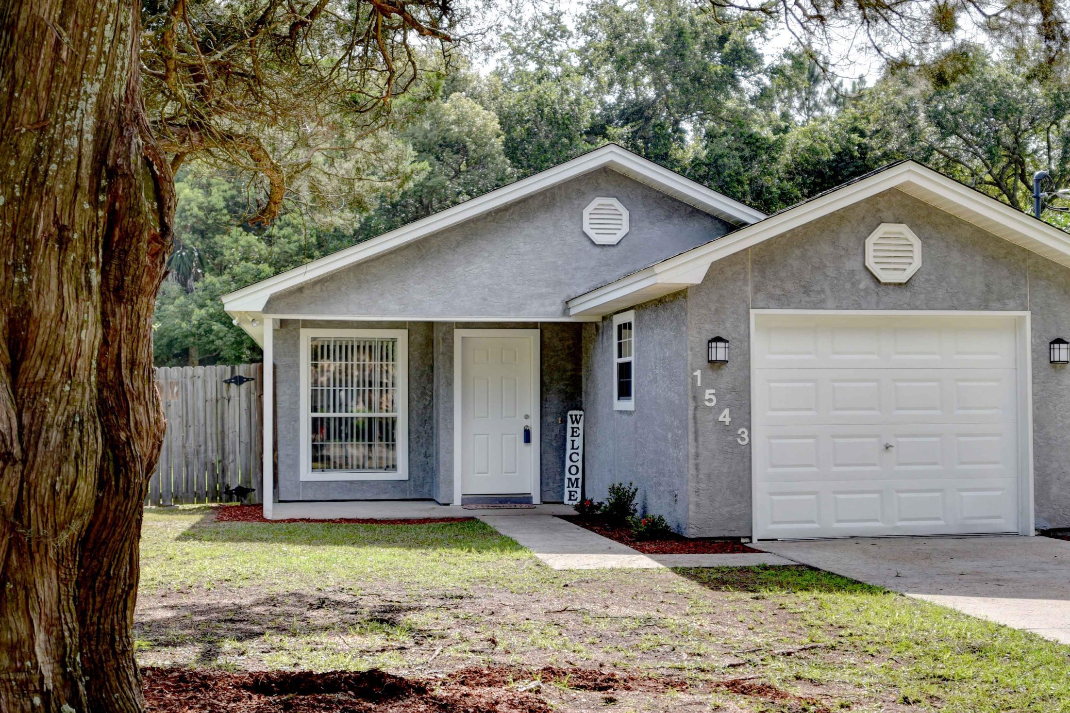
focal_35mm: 49
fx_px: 1456
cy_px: 378
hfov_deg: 40.2
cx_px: 624
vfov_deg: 27.5
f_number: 2.8
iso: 100
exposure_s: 1/800
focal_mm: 24
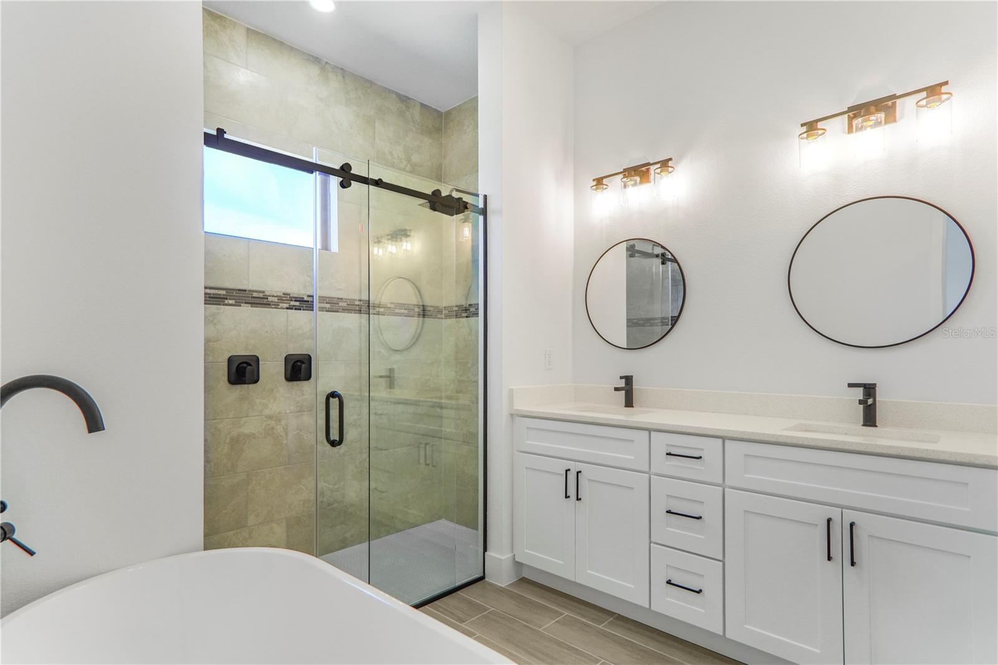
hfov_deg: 90.0
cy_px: 332
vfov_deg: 67.4
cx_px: 499
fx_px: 499
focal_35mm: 18
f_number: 3.2
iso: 100
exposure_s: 1/80
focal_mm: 12
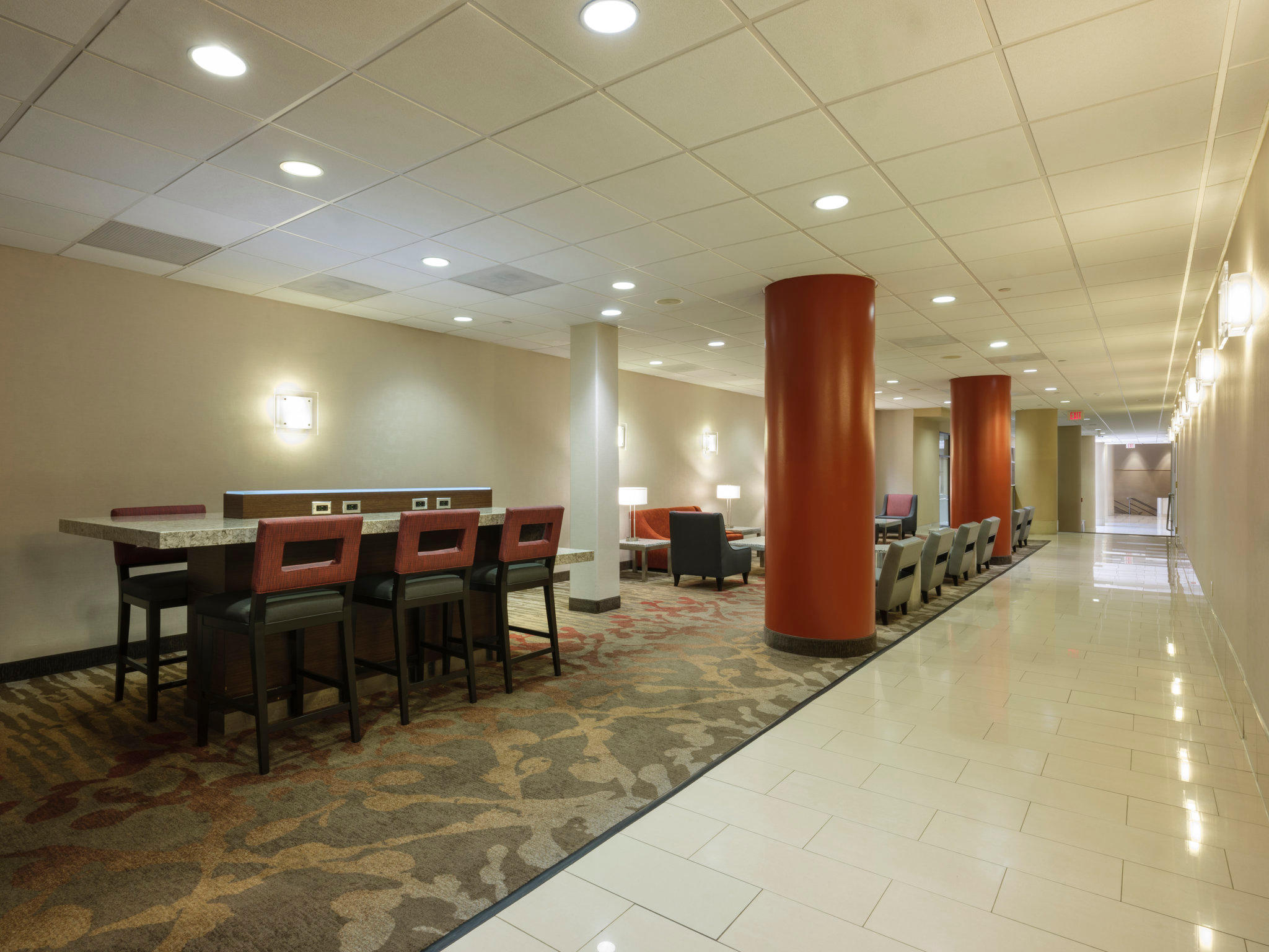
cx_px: 634
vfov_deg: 71.6
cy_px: 476
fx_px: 660
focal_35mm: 18
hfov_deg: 87.8
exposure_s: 2.5
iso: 160
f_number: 32
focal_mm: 23
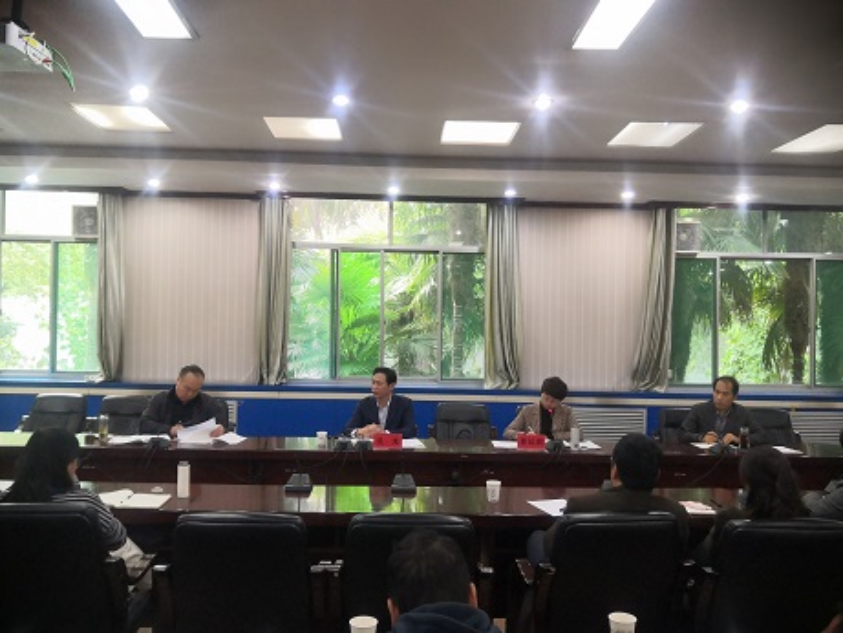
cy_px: 316
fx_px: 755
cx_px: 422
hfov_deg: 58.3
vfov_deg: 45.5
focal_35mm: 31
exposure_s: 1/50
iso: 320
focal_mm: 3.95
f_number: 1.8
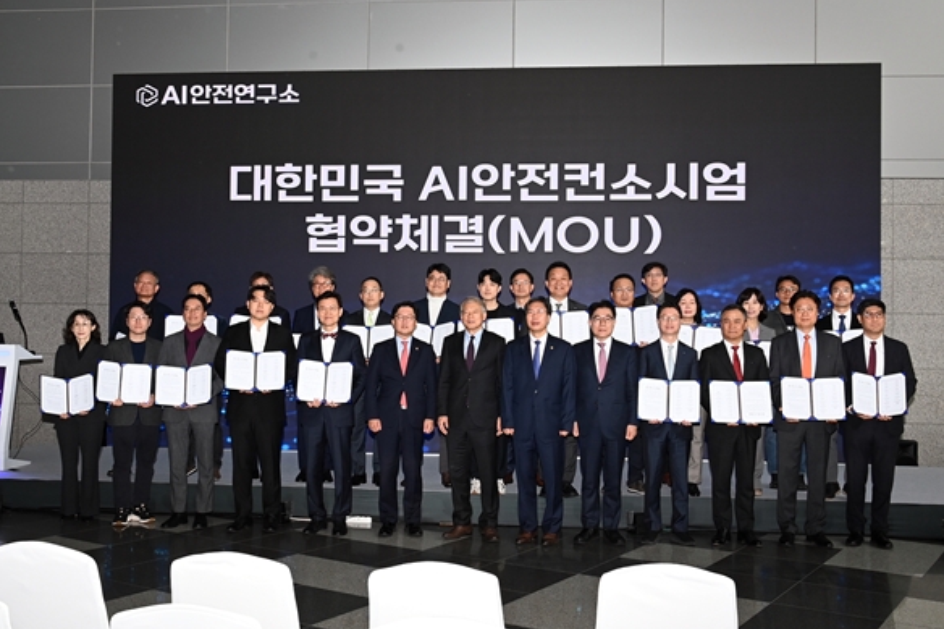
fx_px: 970
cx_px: 469
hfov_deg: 51.9
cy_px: 317
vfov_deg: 35.9
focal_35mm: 37
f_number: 9
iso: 1000
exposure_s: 1/80
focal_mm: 24
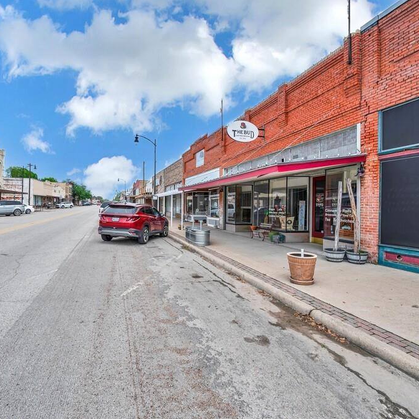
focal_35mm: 18
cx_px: 192
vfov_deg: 80.7
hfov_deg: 80.6
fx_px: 246
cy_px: 210
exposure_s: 1/320
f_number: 7.1
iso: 64
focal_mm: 14
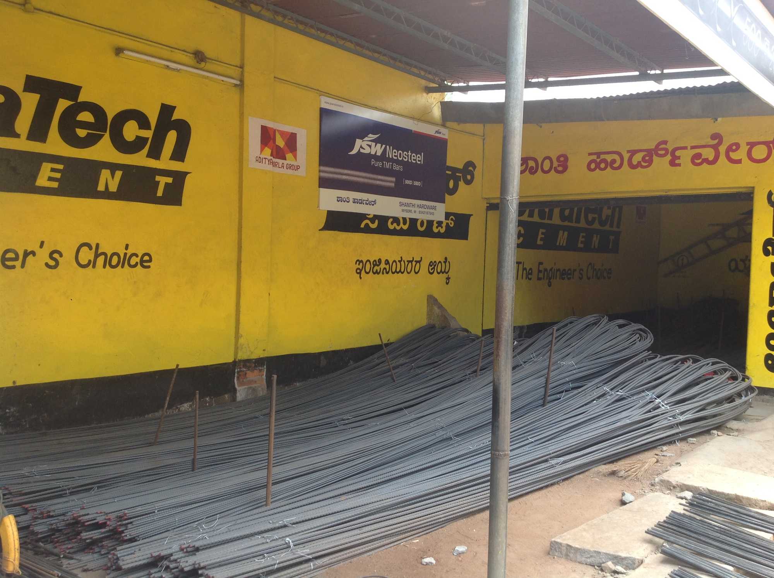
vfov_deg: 40.6
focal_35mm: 35
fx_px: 781
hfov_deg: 52.7
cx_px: 387
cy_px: 289
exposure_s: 1/122
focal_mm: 4.28
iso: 50
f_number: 2.4
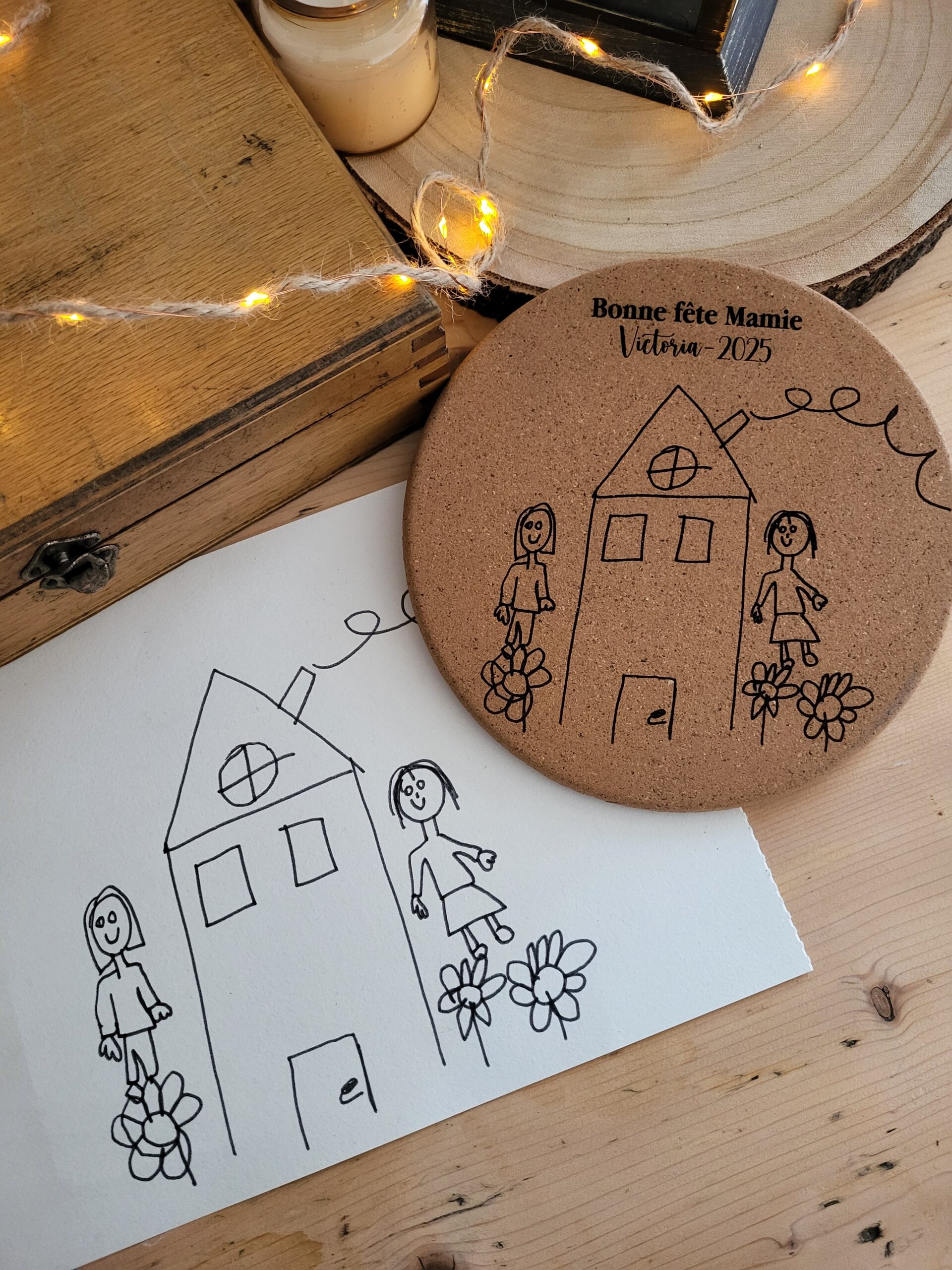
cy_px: 635
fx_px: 953
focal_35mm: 26
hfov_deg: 53.1
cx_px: 476
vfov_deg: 67.3
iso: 320
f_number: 1.8
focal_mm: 5.4
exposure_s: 1/50
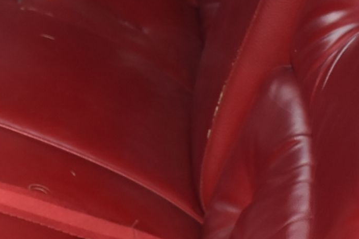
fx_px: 1747
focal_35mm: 175
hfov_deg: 10.8
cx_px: -326
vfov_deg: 7.8
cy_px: 88
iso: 720
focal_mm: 27
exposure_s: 1/60
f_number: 4
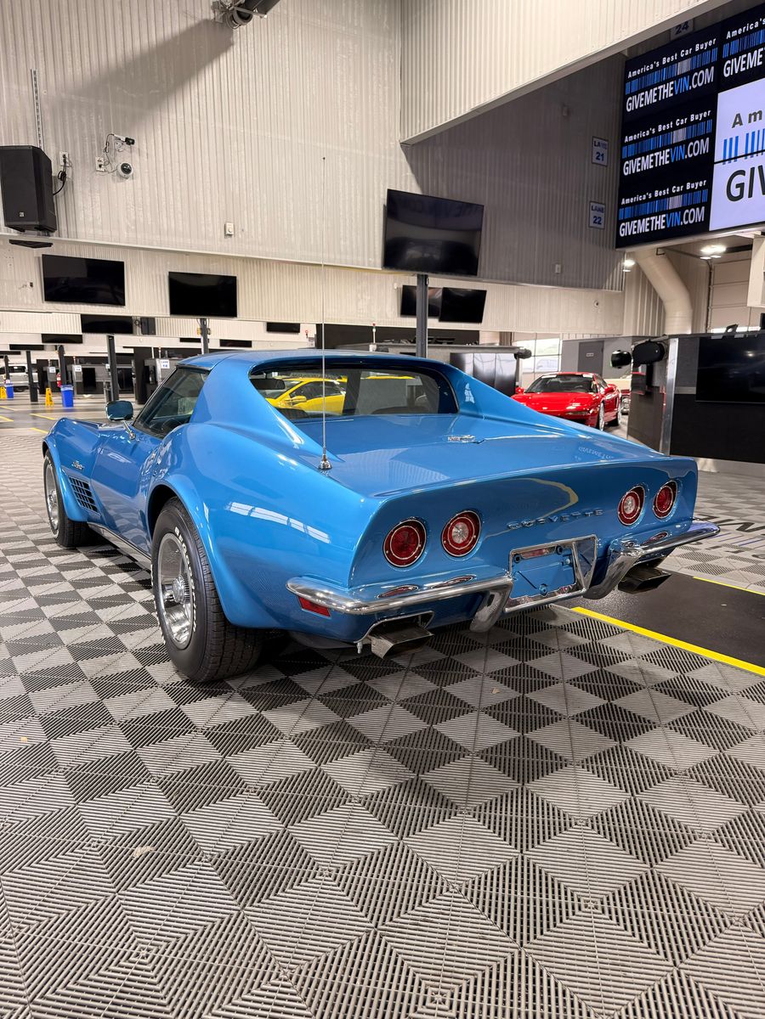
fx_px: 707
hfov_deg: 56.8
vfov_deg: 71.6
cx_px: 382
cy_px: 510
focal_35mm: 24
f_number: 1.78
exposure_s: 1/121
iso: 200
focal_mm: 6.76
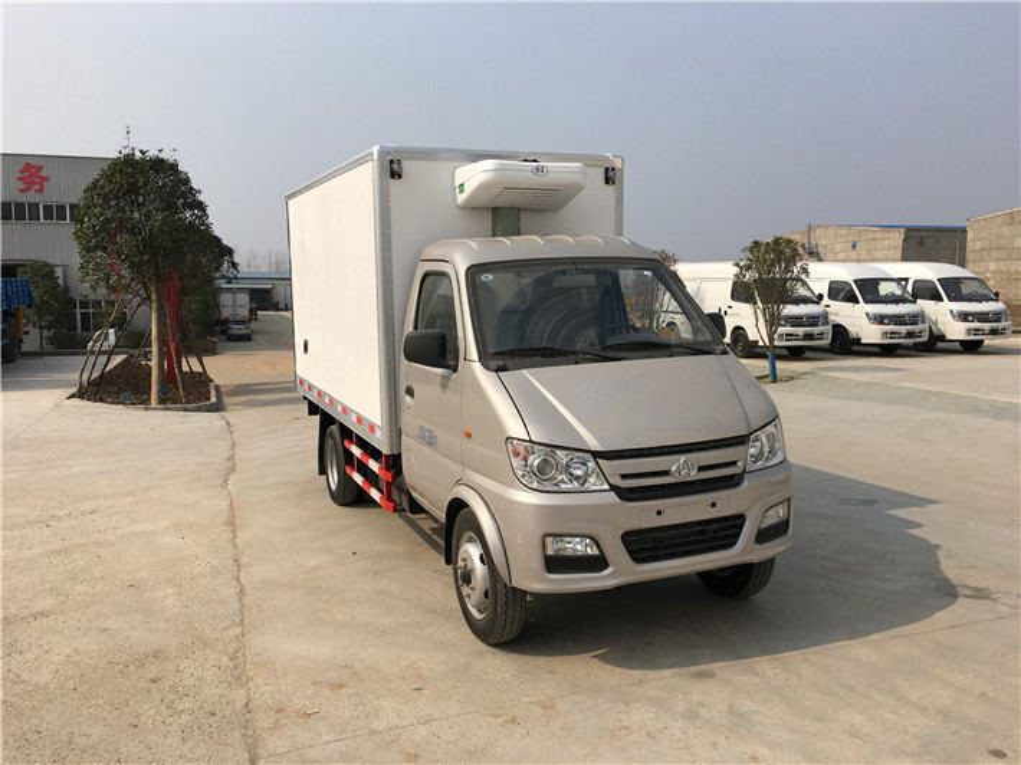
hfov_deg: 61.7
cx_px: 510
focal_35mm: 29
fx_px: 855
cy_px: 382
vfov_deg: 48.2
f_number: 2.2
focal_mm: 4.15
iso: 25
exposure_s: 1/2262
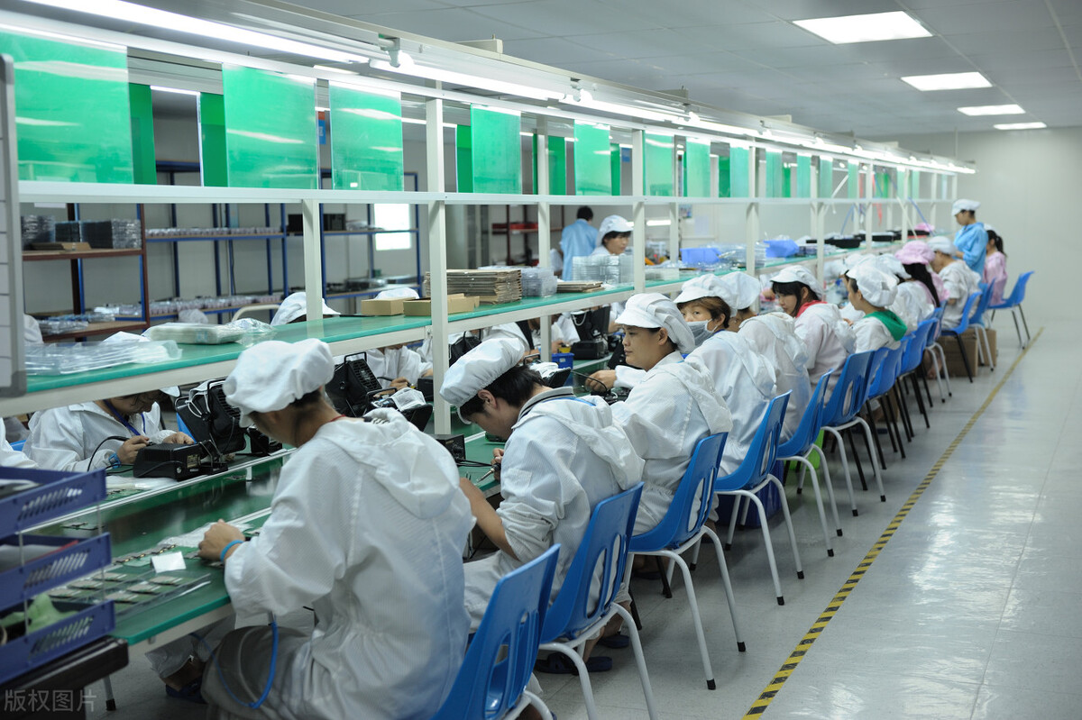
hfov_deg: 41.1
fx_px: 1442
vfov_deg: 28.1
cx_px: 541
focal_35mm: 48
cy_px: 360
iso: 400
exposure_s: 1/50
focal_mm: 48
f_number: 3.5
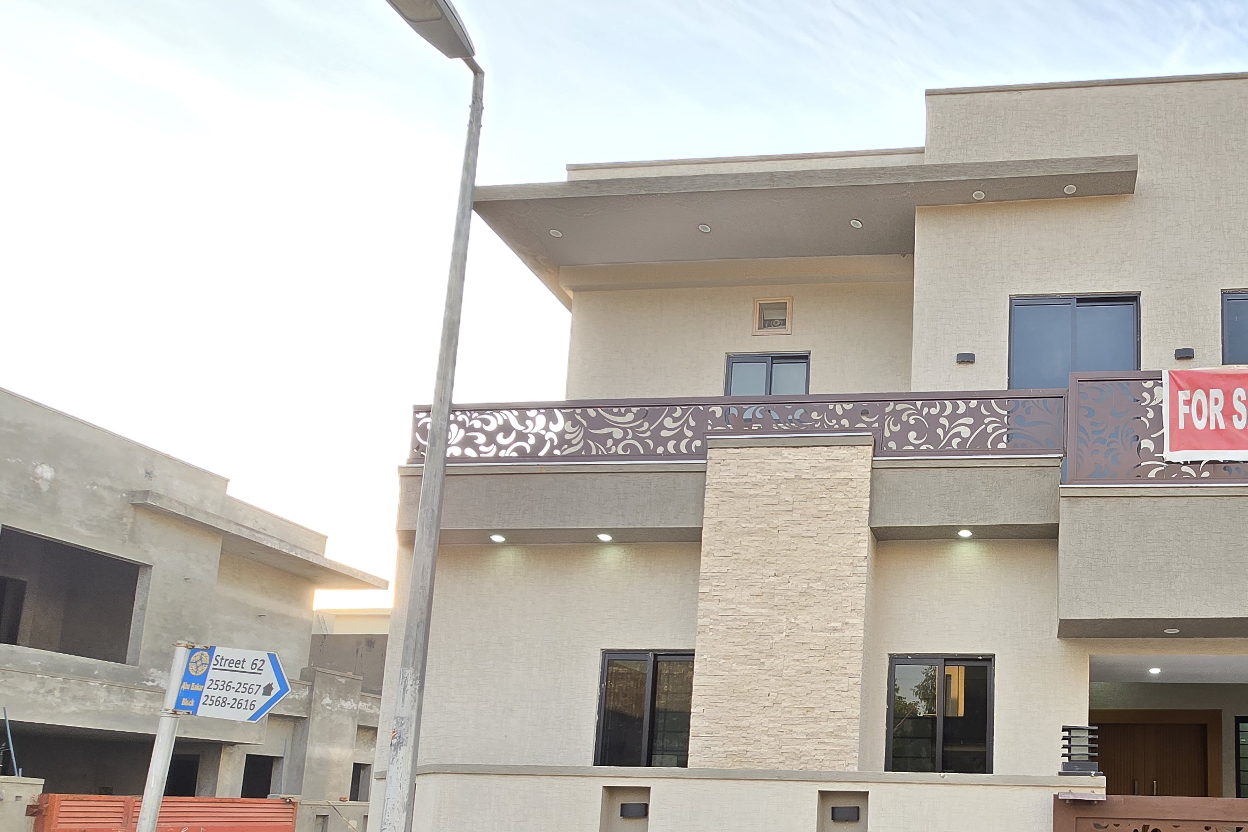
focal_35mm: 23
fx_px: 797
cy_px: 707
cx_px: 976
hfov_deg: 69.6
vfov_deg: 50.5
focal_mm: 2.2
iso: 50
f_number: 2.2
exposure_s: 1/152
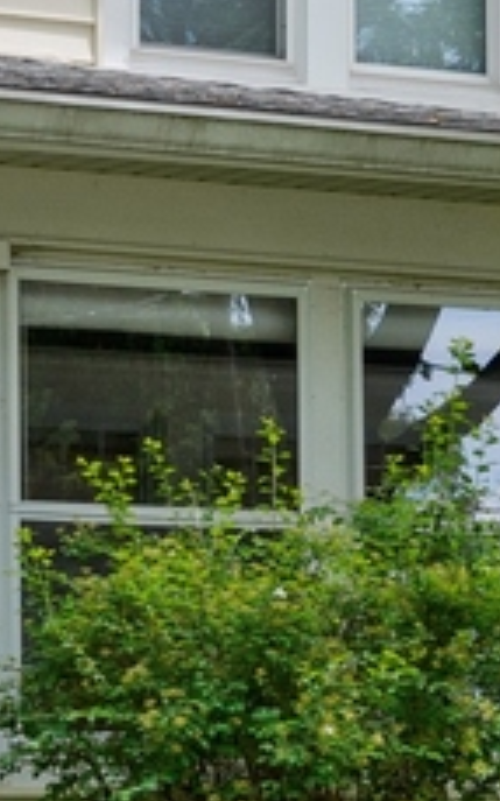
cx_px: -14
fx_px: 3294
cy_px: 290
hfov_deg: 8.6
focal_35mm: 151
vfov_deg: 13.8
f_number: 10
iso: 200
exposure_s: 1/125
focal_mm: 21
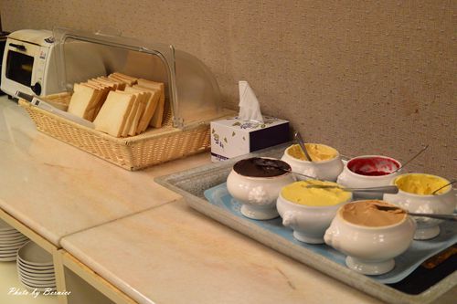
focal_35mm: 49
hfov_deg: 40.4
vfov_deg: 27.5
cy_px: 152
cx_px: 228
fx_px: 622
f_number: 2
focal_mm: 18.5
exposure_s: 1/250
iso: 360
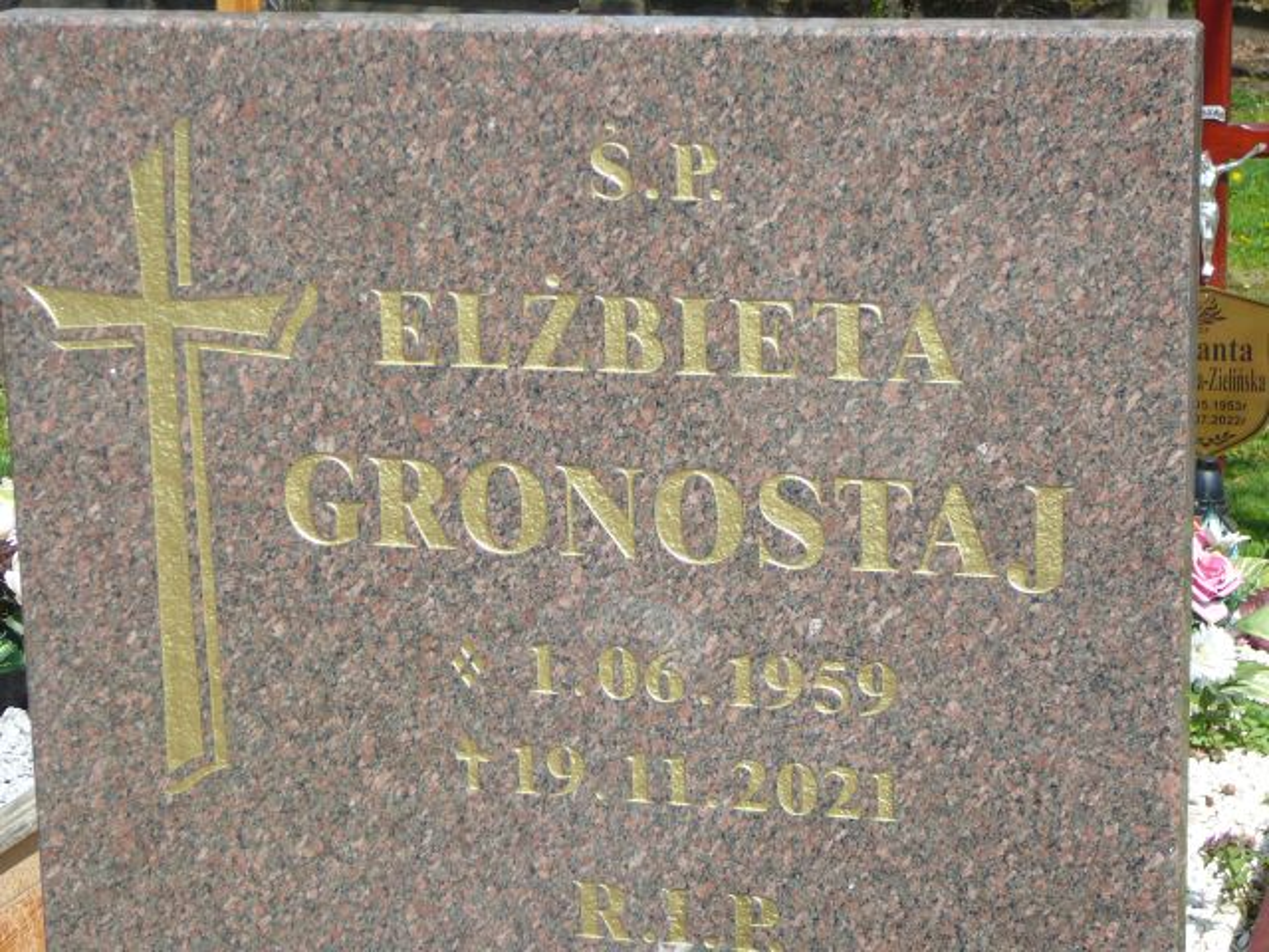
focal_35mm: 82
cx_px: 634
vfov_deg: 18.0
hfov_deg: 23.8
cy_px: 476
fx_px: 3006
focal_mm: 12.2
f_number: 3.8
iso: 80
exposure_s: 1/640
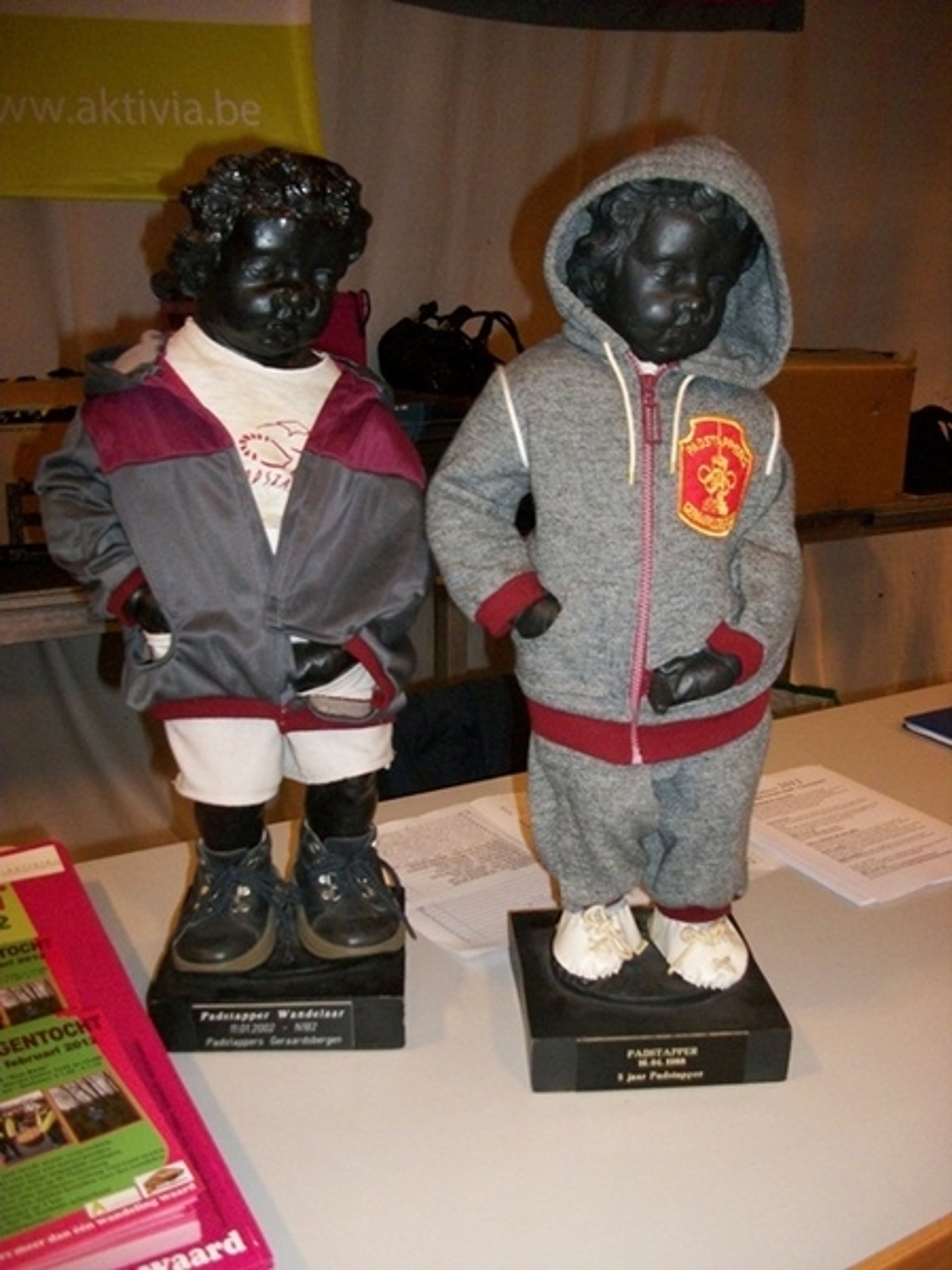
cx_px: 476
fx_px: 1173
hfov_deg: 44.2
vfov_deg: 56.8
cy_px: 635
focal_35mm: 32
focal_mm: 5.7
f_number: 2.9
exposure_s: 1/60
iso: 320
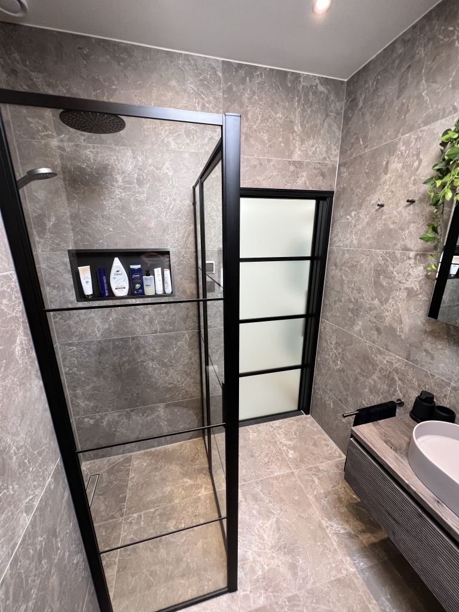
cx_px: 230
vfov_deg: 106.2
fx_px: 230
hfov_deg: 89.9
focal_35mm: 13
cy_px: 306
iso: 200
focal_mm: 1.57
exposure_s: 1/99
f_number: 1.8
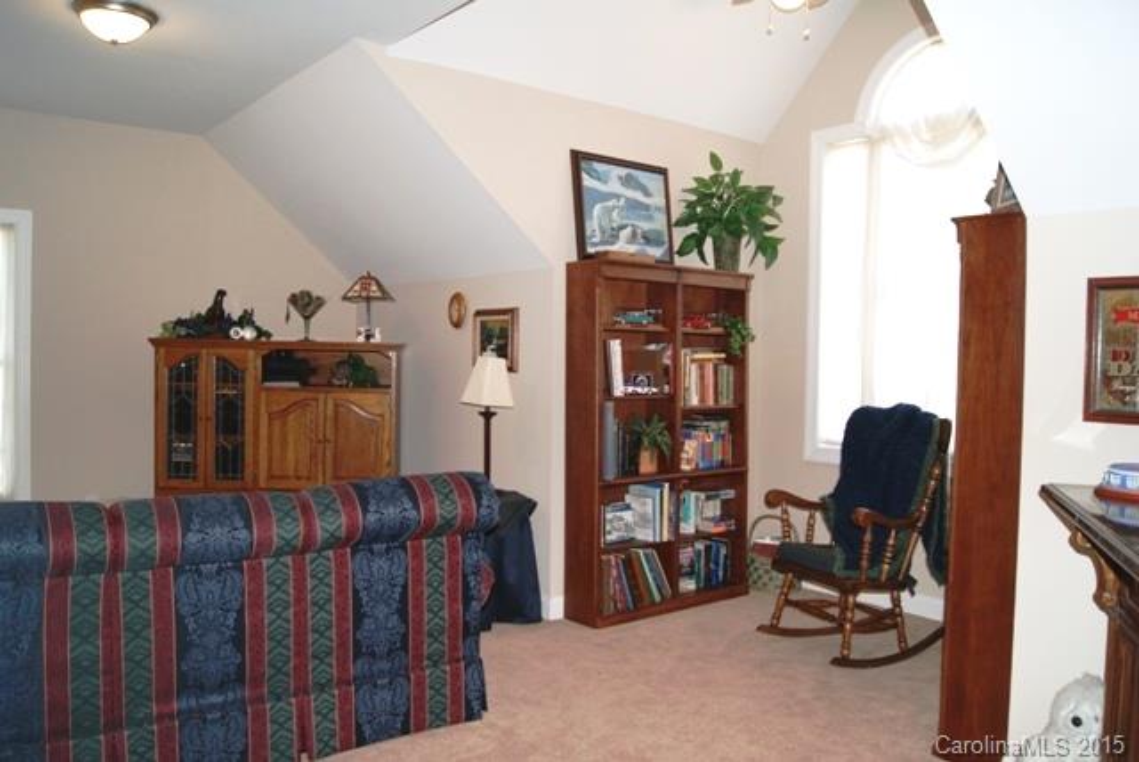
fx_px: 855
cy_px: 381
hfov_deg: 67.3
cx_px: 570
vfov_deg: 48.0
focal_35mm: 27
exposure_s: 1/60
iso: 400
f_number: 5.6
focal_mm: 18
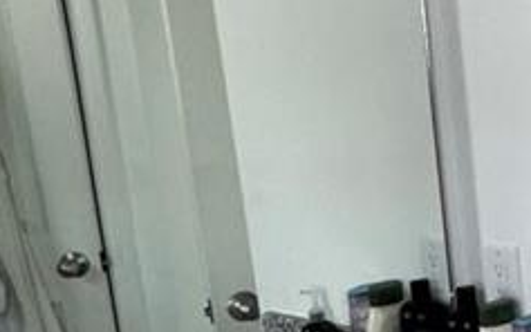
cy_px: 265
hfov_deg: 22.1
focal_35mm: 75
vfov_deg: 17.2
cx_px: 825
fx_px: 1085
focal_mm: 2.22
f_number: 2.2
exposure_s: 1/60
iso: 320
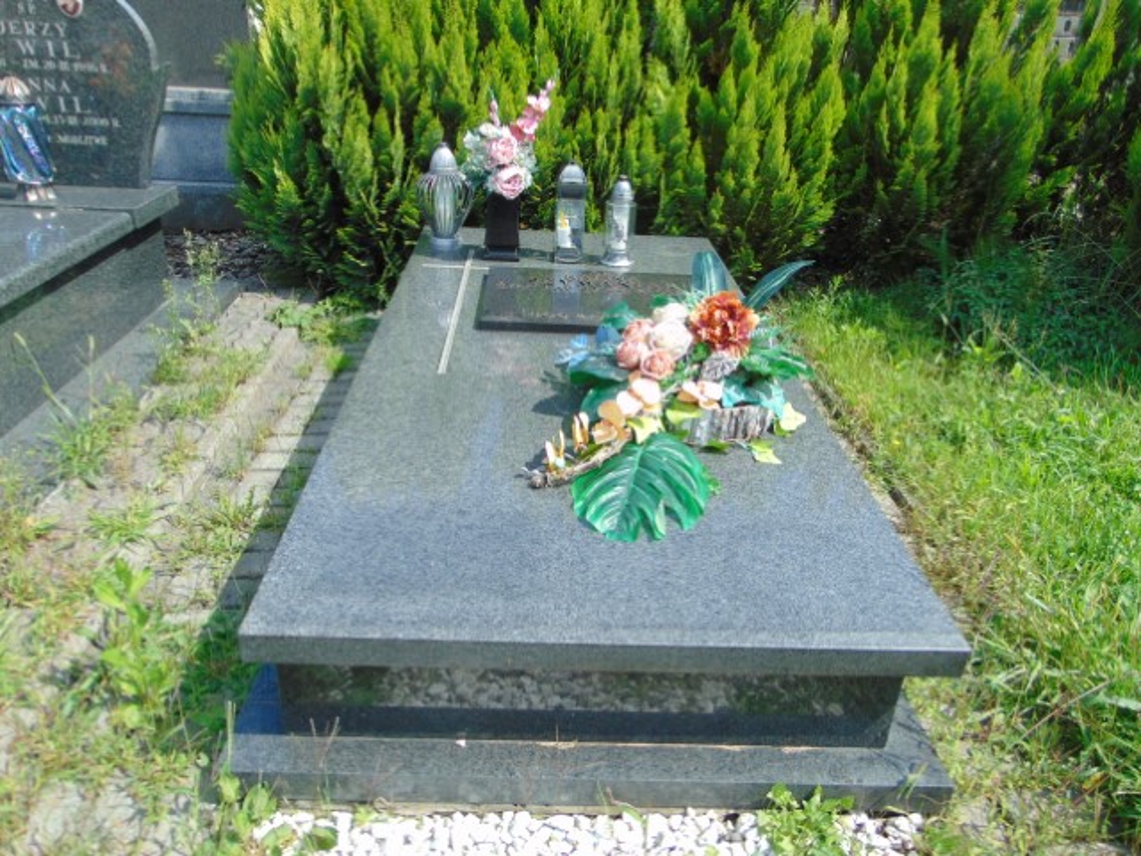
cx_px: 570
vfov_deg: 54.9
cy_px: 428
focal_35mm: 25
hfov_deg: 69.4
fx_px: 824
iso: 80
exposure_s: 1/800
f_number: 3
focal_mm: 4.5
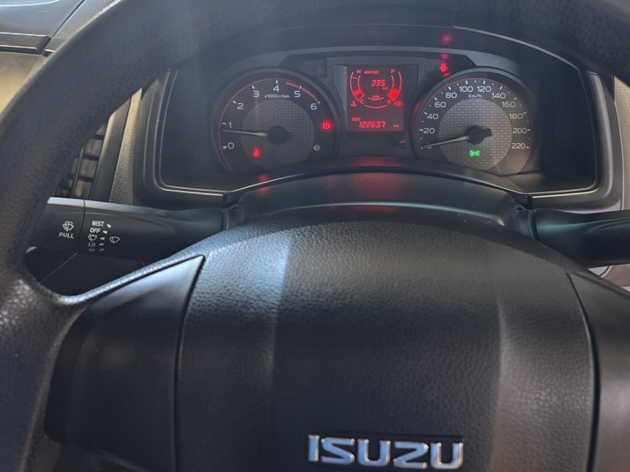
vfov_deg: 42.1
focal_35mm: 33
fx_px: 600
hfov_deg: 55.1
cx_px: 365
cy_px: 144
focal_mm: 6.25
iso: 160
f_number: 1.7
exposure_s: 1/64.9
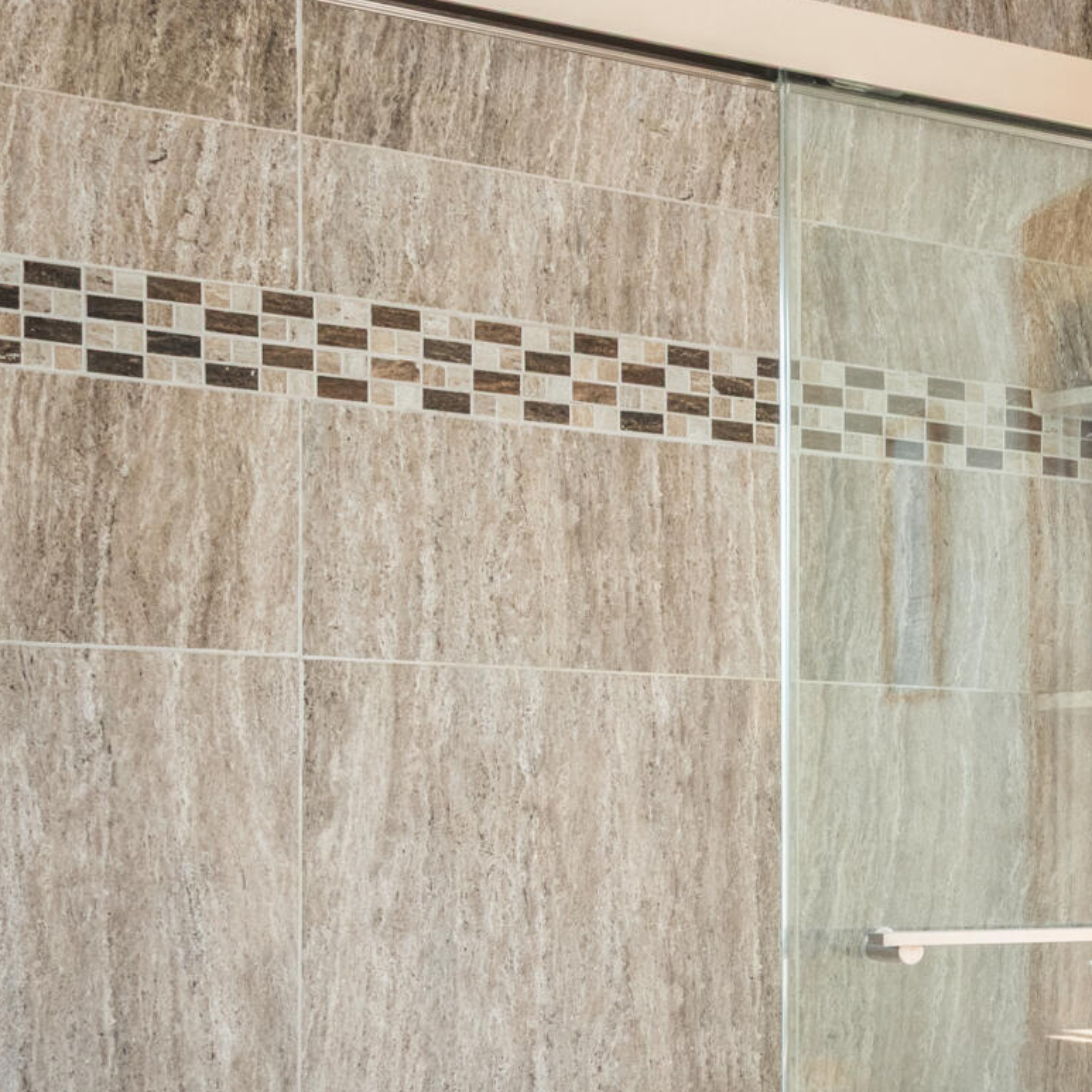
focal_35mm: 66
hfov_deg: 23.8
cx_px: 1310
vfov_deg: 25.5
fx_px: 2356
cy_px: 921
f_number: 11
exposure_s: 1/4
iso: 400
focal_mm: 20
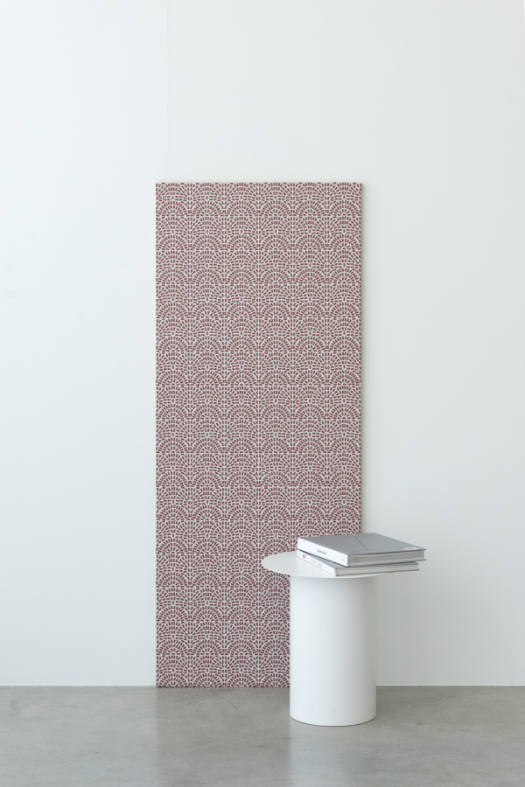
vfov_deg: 23.9
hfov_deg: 16.1
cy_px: 394
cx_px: 262
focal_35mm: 85
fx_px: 1859
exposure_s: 1/250
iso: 2000
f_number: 7.1
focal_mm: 85
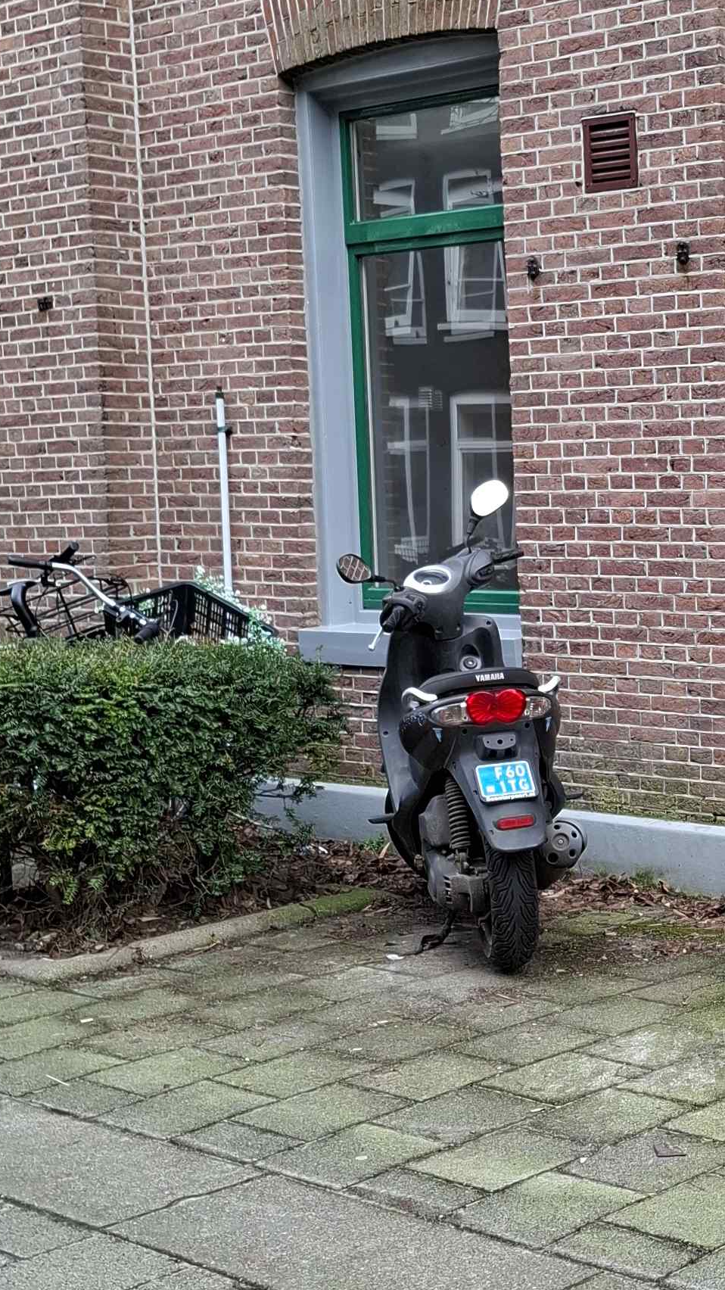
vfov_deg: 34.8
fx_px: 2051
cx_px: 941
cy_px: 728
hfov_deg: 18.6
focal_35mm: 60
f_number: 1.8
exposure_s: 1/138
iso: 50
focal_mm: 5.54
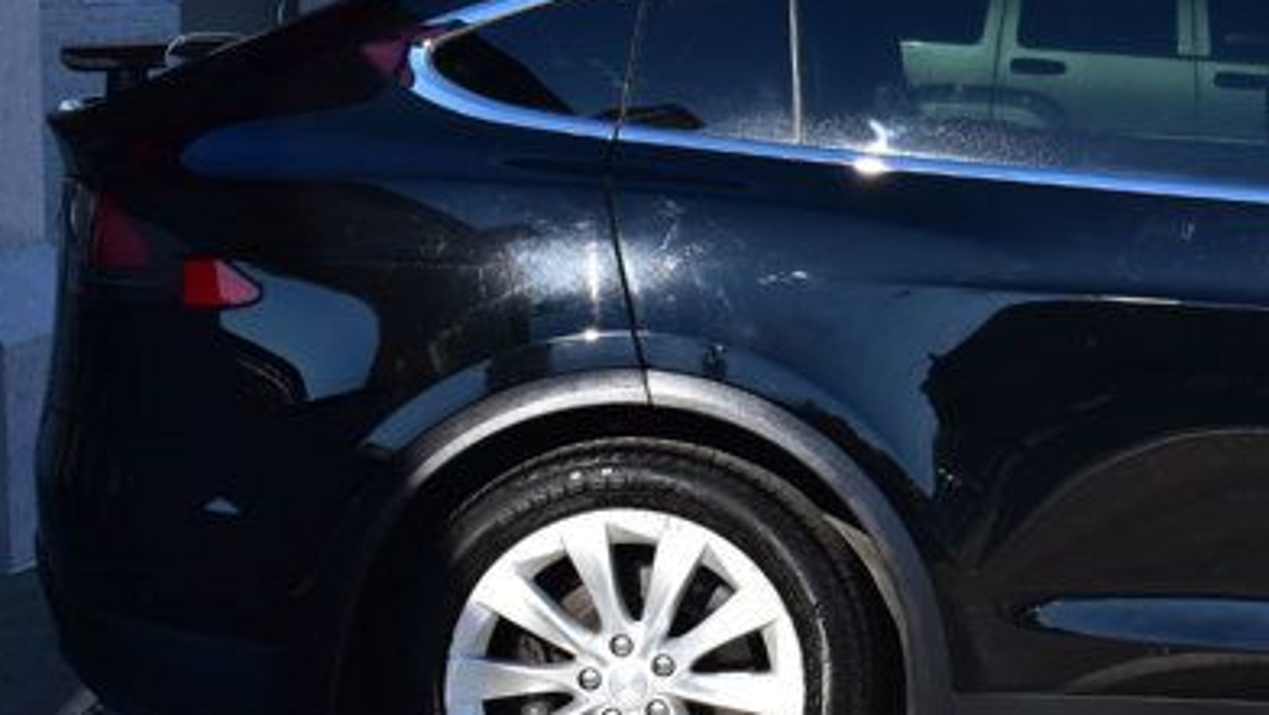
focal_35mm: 123
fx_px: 4141
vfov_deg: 9.9
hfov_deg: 16.8
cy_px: 207
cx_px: 1479
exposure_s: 1/500
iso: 400
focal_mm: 30
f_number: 11
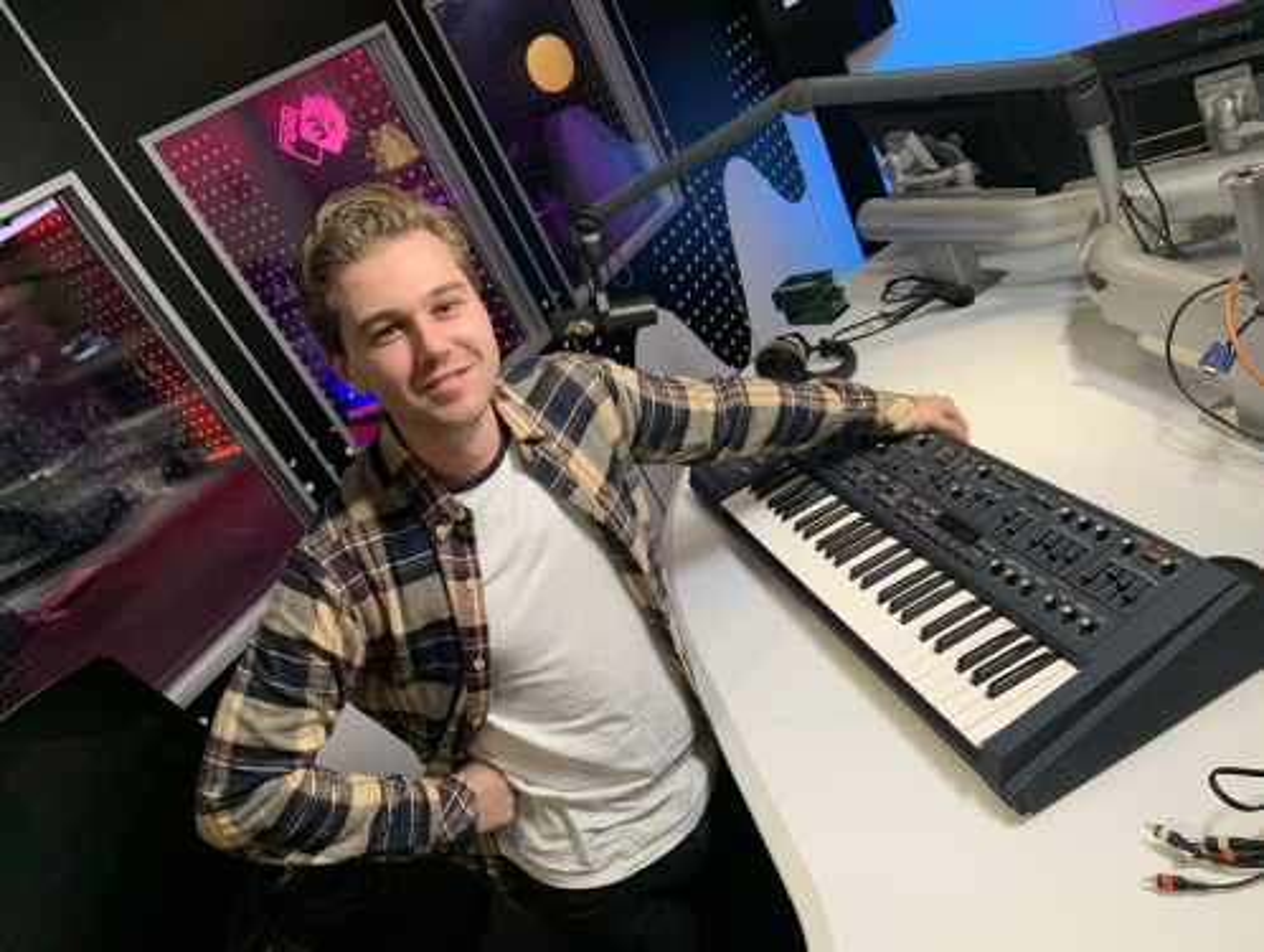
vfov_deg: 53.2
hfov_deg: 67.2
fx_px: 951
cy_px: 476
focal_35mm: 26
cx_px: 632
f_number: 1.8
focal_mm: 4.25
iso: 320
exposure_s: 1/50
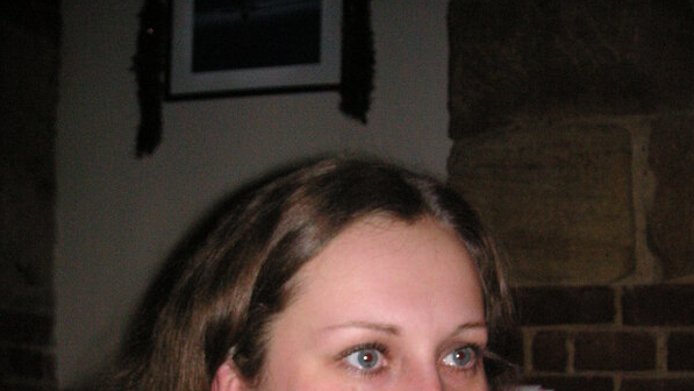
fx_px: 994
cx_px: 348
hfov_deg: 38.5
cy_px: 407
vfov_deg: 21.3
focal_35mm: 54
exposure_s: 1/45
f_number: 2.8
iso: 160
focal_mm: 6.1
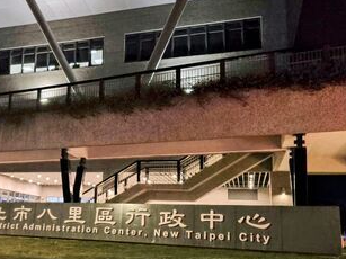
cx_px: 55
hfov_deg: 39.9
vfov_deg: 32.1
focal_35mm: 45
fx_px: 450
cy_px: 142
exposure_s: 1/120
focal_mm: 6.3
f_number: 1.7
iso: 200
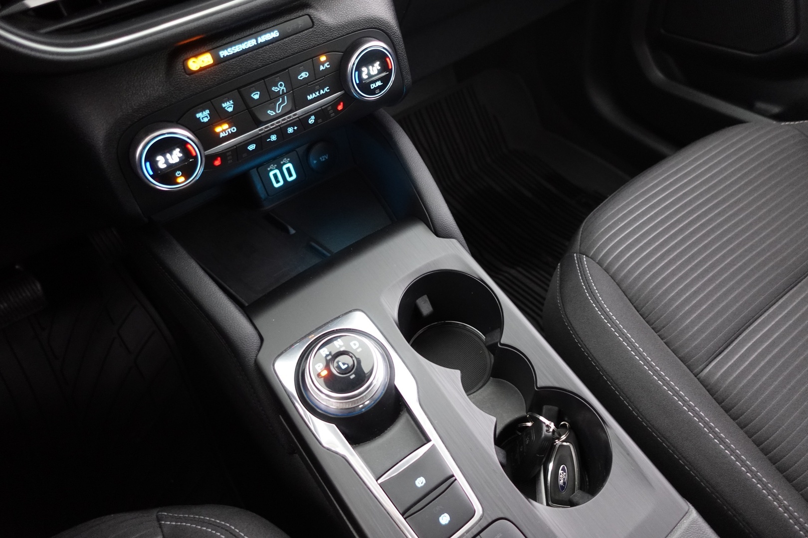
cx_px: 404
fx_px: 539
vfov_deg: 53.1
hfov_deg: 73.7
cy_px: 269
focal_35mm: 24
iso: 1250
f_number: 1.8
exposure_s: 1/8
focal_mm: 9.4
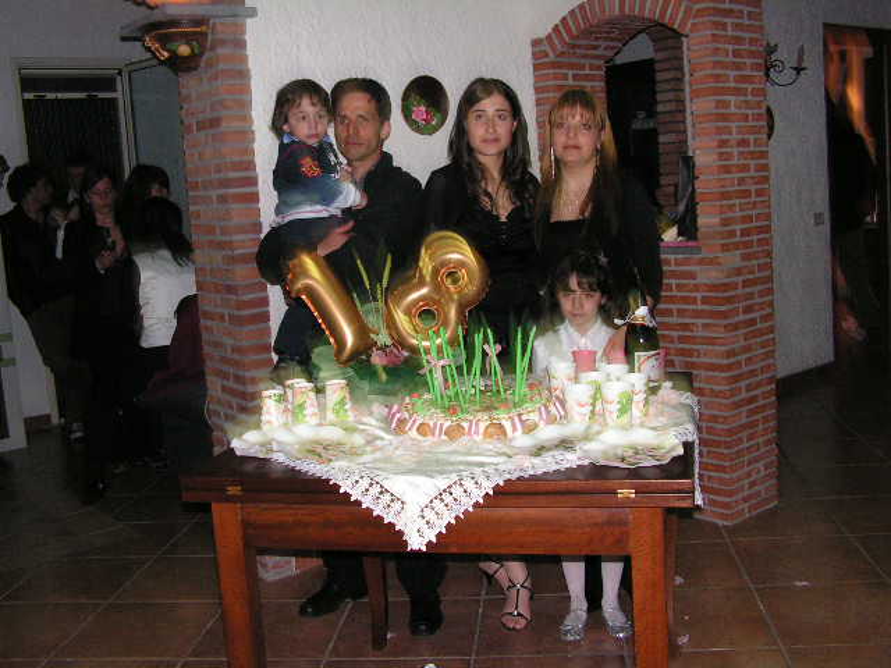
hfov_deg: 49.0
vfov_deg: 37.7
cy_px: 334
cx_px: 446
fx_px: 978
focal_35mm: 38
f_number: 3.2
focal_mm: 6.4
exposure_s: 1/40
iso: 200
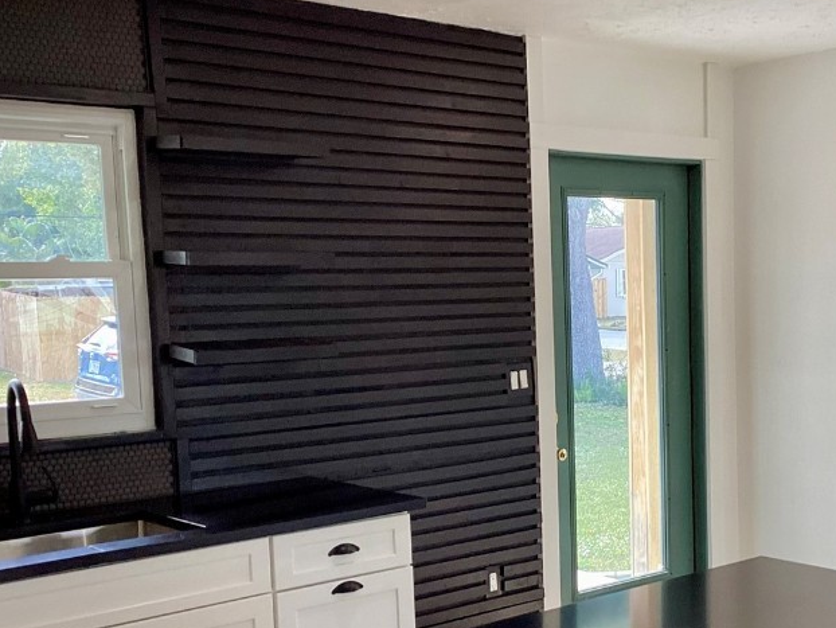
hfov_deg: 37.4
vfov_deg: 28.4
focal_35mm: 51
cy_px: 421
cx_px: 489
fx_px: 1232
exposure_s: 1/120
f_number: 2.4
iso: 64
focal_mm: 3.3
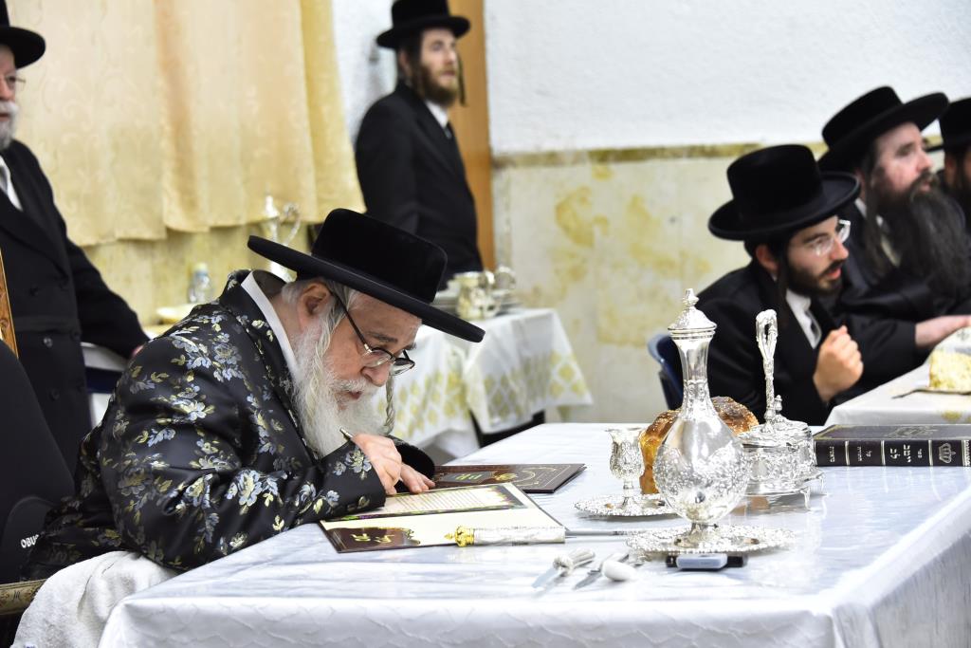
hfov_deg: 20.4
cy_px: 324
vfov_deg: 13.7
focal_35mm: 100
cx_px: 486
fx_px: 2697
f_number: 5.6
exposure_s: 1/100
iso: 2500
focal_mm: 100
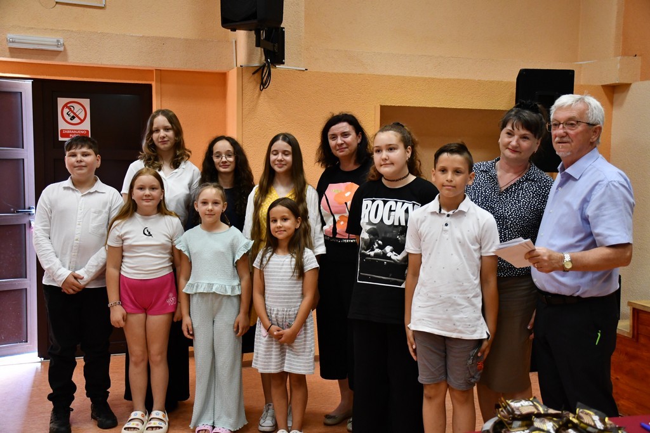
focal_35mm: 39
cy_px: 216
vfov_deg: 34.2
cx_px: 325
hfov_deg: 49.5
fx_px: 704
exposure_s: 1/125
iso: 2500
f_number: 3.8
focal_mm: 26
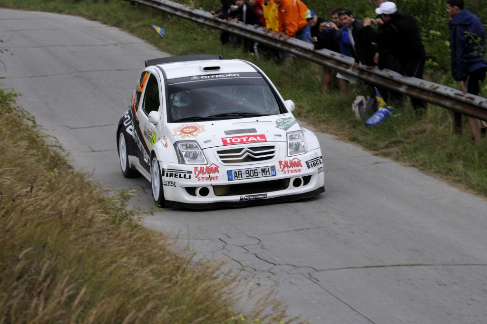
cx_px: 244
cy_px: 162
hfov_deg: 16.7
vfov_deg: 11.1
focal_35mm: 123
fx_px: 1662
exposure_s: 1/200
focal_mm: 82
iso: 400
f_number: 16
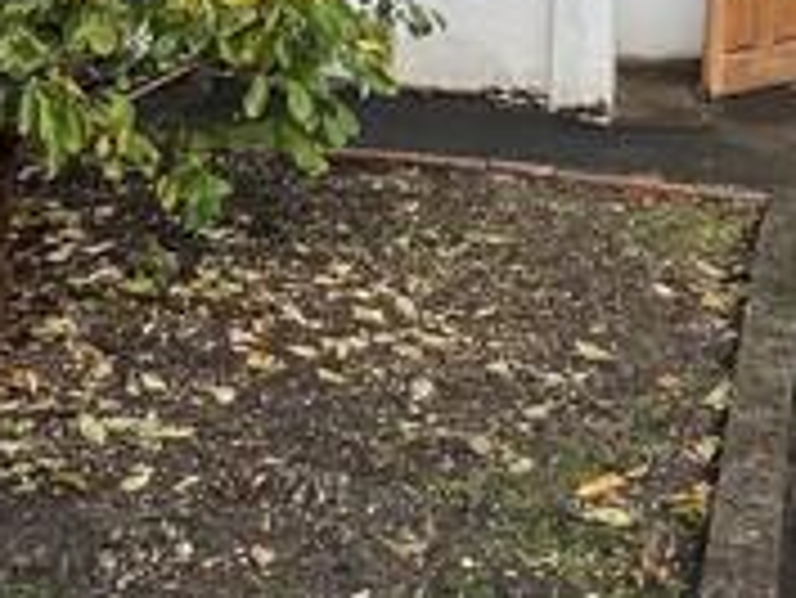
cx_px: 495
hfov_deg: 29.3
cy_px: -133
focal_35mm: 66
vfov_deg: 20.7
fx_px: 1519
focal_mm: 1.57
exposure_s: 1/558
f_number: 1.8
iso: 32
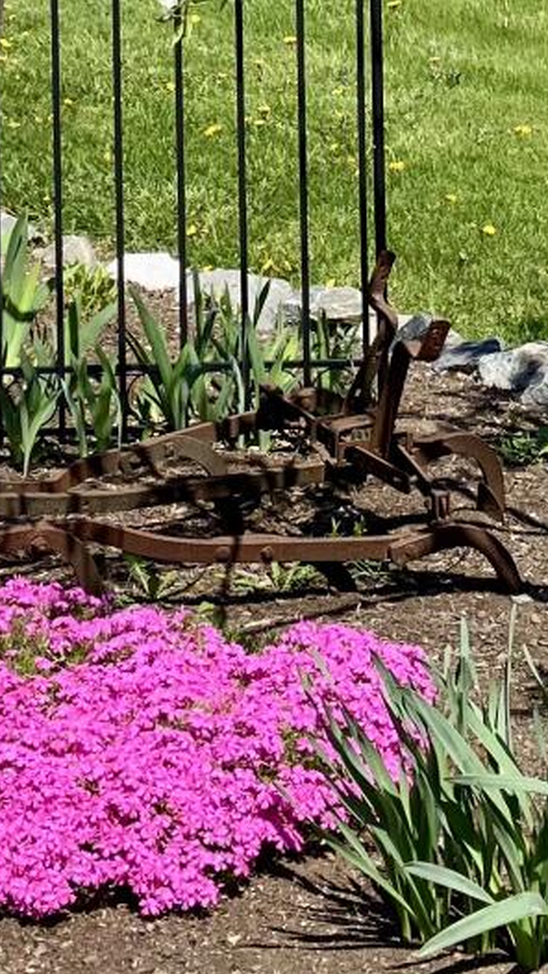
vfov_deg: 17.7
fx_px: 2996
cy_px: -135
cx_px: 268
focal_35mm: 116
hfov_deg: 10.5
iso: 32
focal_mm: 3.99
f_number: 1.8
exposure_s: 1/1621
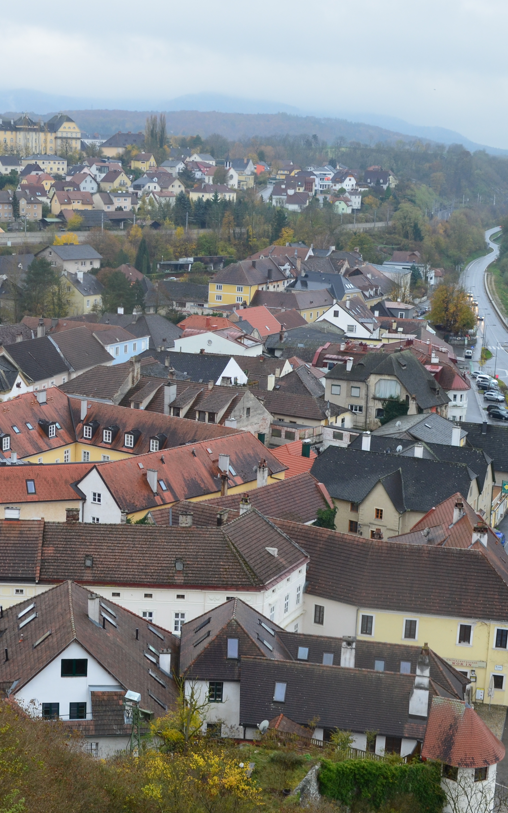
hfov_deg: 22.8
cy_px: 408
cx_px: 96
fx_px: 1240
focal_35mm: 56
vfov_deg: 36.3
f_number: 10
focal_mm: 24
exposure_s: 1/50
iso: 400
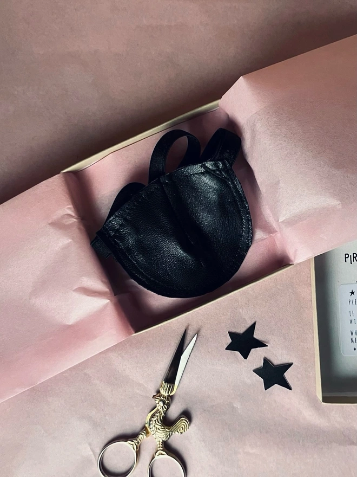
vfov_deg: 63.4
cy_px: 238
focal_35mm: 28
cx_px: 178
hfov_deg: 49.7
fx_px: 385
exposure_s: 1/60
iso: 320
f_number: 1.8
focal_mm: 3.99
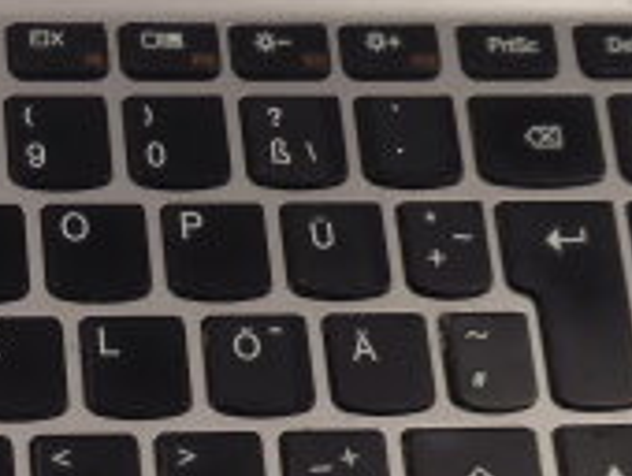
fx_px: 1609
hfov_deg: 20.2
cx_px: -204
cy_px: 402
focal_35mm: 88
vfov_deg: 16.7
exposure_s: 1/60
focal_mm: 4.3
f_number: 3.3
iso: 250
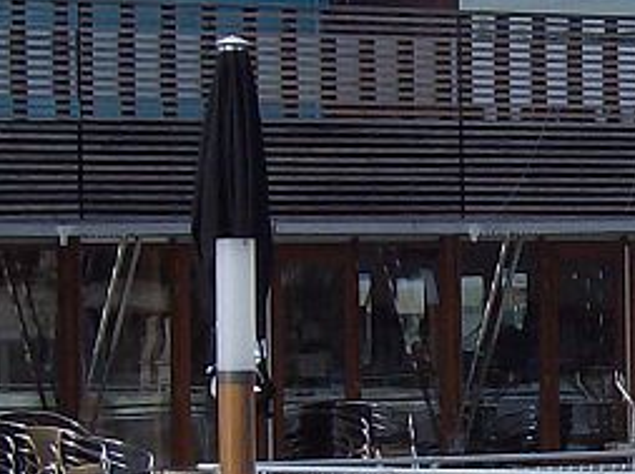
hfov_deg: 7.0
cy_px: 272
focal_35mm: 283
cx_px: 600
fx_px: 5184
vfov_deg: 5.2
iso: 100
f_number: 6.2
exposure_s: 1/260
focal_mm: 11.6
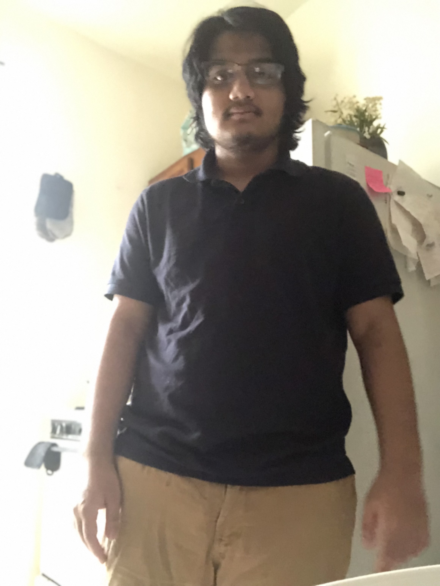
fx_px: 542
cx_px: 220
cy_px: 293
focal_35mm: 32
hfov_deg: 44.2
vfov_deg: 56.8
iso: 1600
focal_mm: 2.87
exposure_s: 1/15
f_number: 2.2
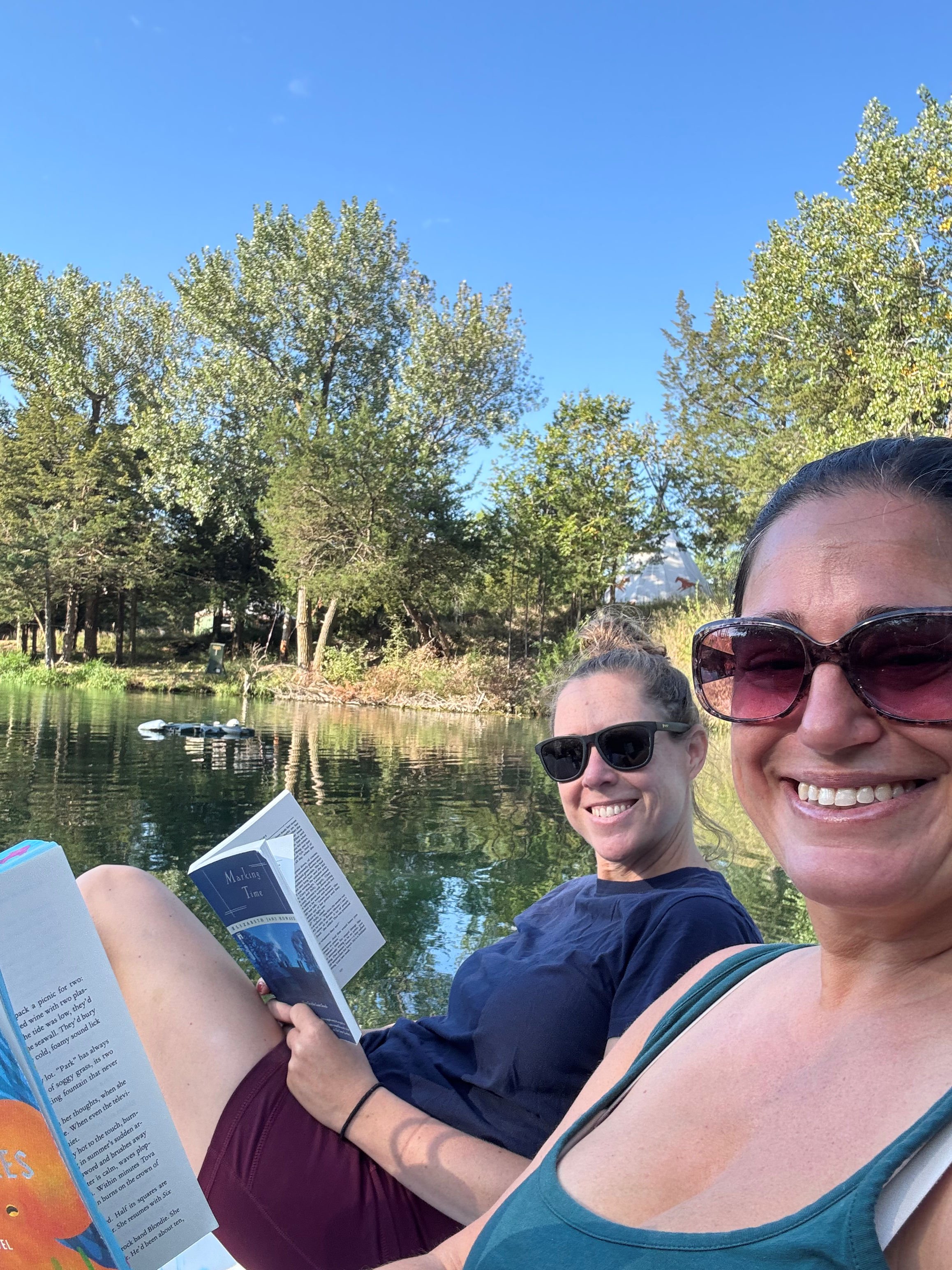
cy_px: 635
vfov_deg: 60.0
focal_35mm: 30
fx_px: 1100
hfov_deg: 46.8
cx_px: 476
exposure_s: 1/164
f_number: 1.9
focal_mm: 2.7
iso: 25
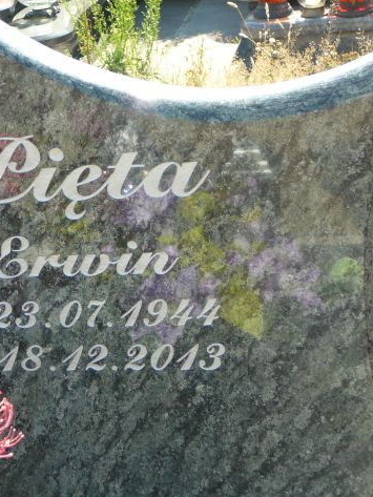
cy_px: 249
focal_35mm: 96
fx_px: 1379
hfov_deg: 15.3
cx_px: 63
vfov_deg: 20.4
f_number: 3.7
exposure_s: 1/200
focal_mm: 10.5
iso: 80
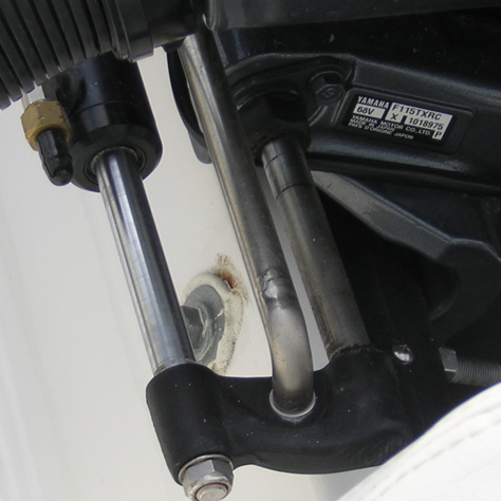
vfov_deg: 10.9
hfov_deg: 10.9
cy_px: 274
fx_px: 2636
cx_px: 254
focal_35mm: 161
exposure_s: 1/343
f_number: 4.7
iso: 100
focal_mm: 14.1
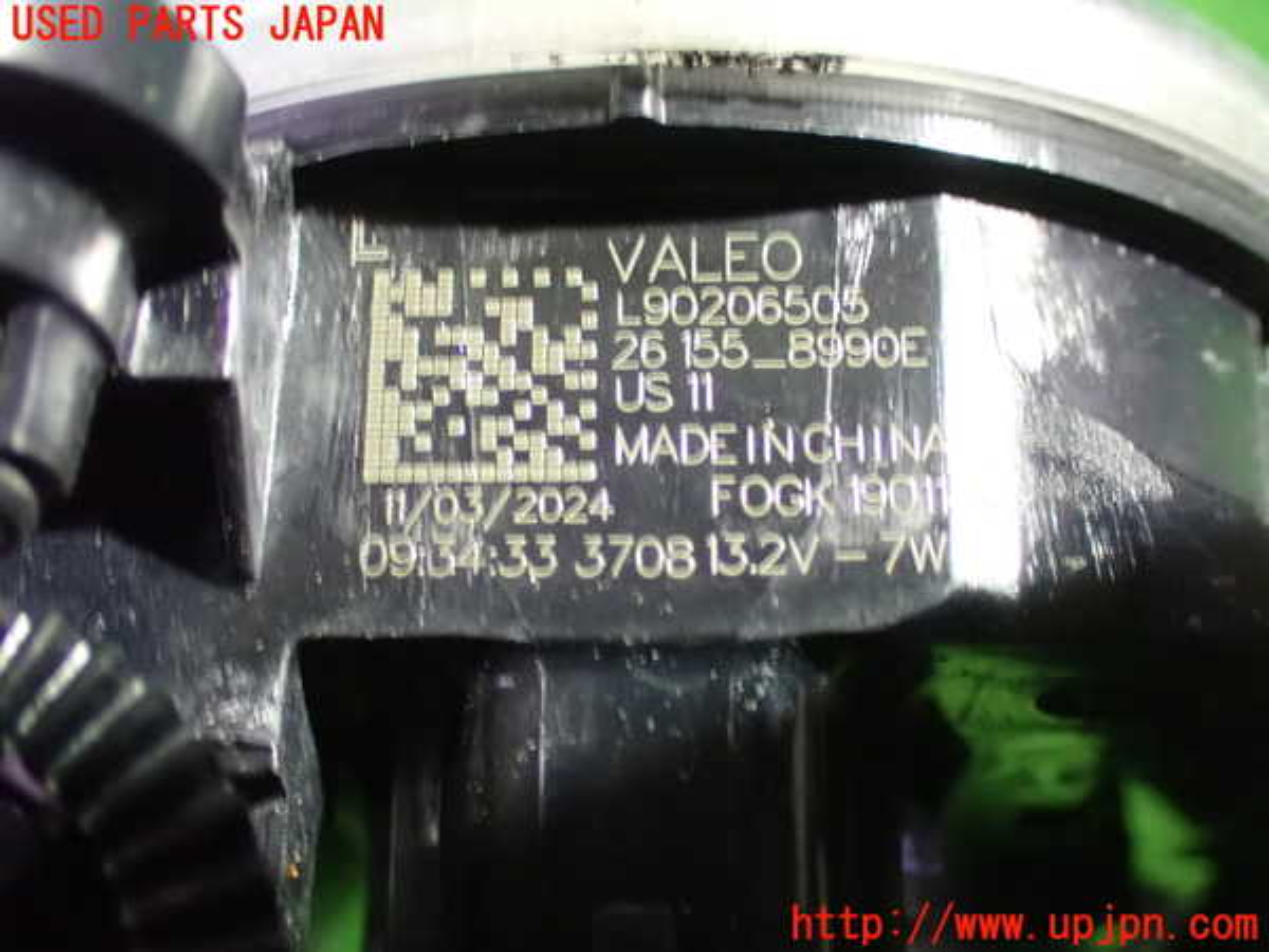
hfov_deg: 38.2
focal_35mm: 50
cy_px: 476
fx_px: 1833
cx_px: 634
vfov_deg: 29.1
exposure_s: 1/10
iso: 1600
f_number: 3.2
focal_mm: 9.01
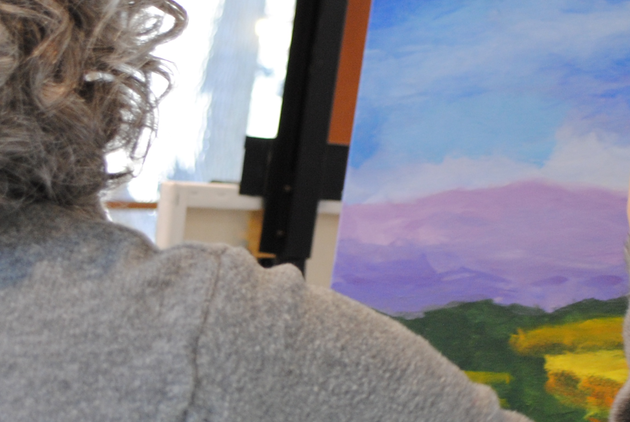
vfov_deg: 10.1
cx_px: 405
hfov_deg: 15.0
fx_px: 2383
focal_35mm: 136
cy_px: 168
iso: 320
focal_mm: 32
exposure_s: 1/30
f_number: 4.8
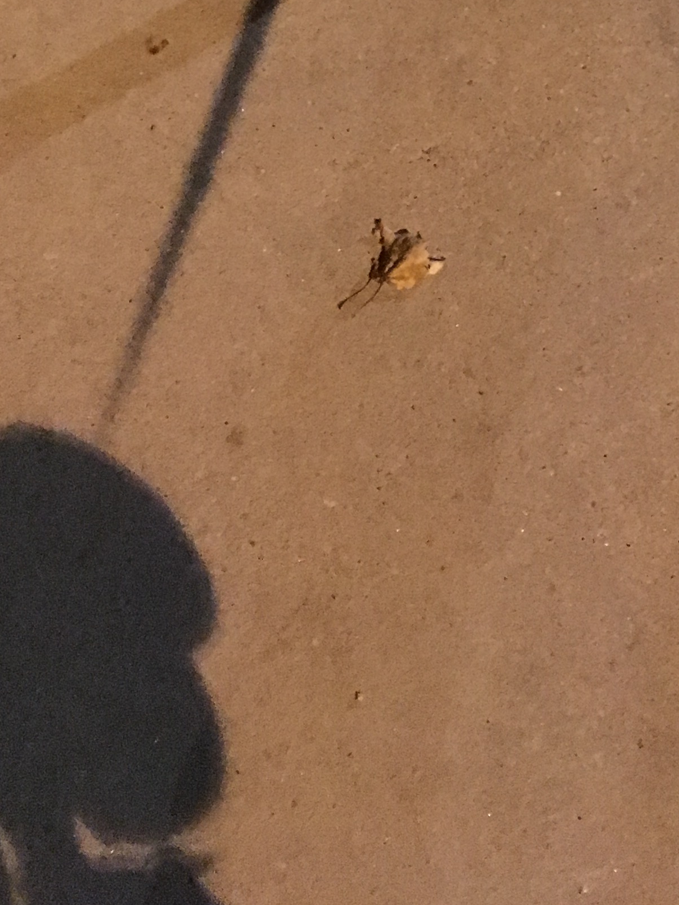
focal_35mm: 73
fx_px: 1910
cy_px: -213
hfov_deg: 19.8
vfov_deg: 24.0
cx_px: 610
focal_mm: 4.15
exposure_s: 1/15
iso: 800
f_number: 2.2
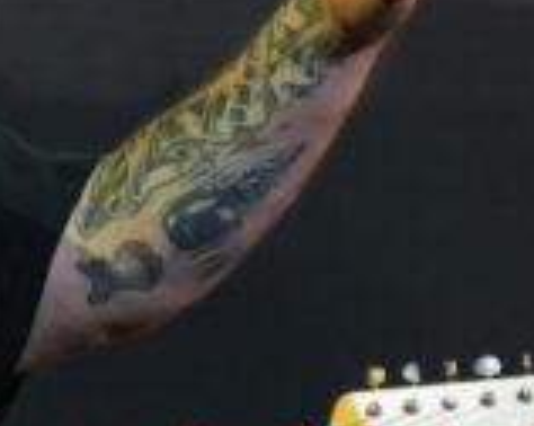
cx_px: -402
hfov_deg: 2.0
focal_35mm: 967
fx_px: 15268
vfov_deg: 1.6
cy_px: -78
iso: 1600
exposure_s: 1/250
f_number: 5.6
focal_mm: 141
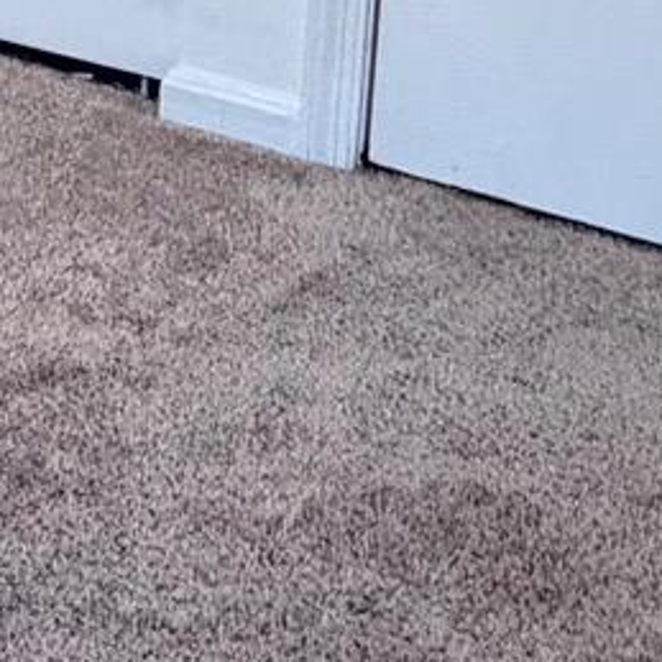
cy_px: -555
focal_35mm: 98
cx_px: -736
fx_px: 2120
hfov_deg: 14.3
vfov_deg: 15.2
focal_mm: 2.22
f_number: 2.2
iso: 400
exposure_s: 1/60
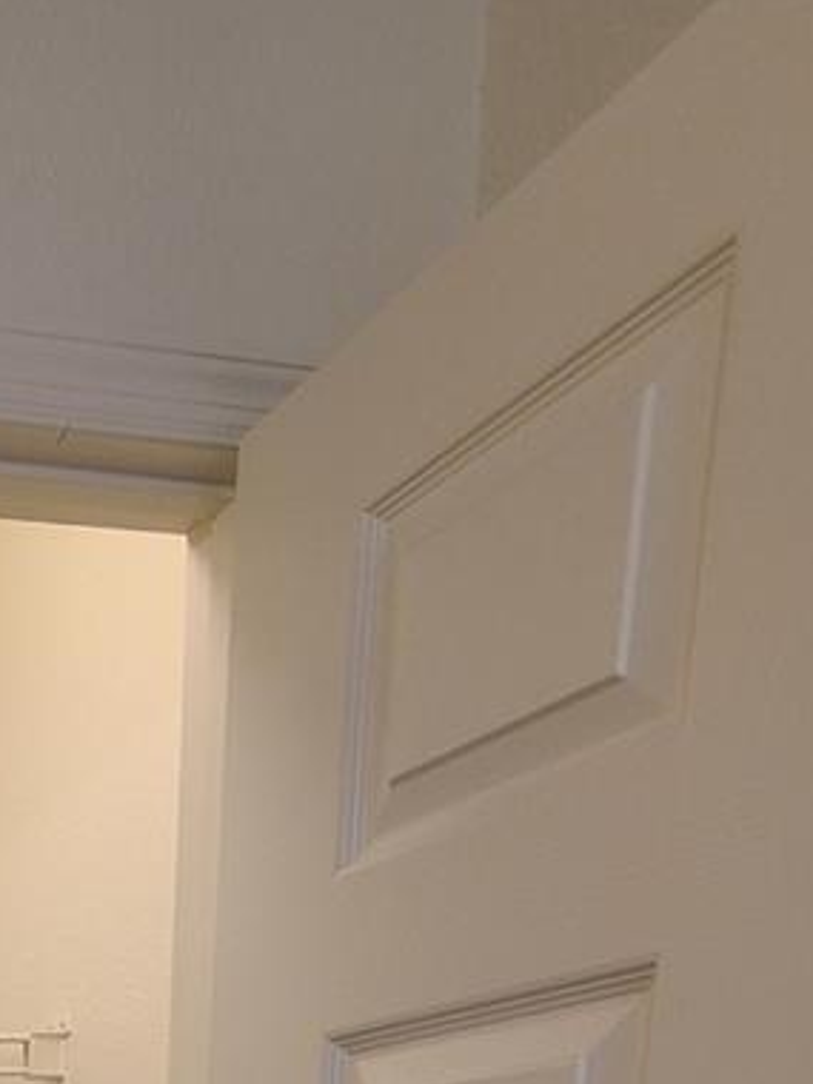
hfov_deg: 27.7
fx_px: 1284
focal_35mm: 41
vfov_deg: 30.5
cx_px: -302
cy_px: 1546
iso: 160
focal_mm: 2.2
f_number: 2.2
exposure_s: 1/60
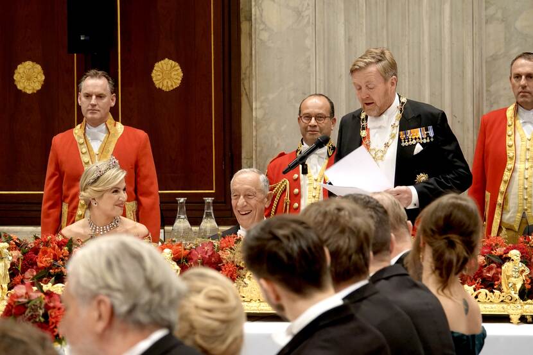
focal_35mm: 200
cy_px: 178
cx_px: 266
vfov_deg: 6.9
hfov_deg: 10.3
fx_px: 2960
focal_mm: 73.24
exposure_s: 1/30
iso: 800
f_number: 4
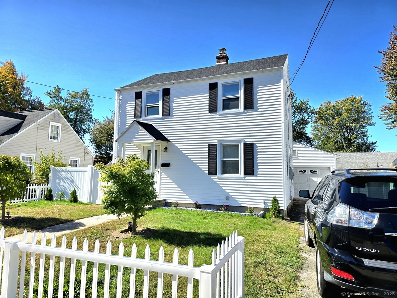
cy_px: 149
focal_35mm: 23
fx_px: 264
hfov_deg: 73.9
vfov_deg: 58.9
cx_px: 198
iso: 12
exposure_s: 1/833
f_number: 1.7
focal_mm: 6.3
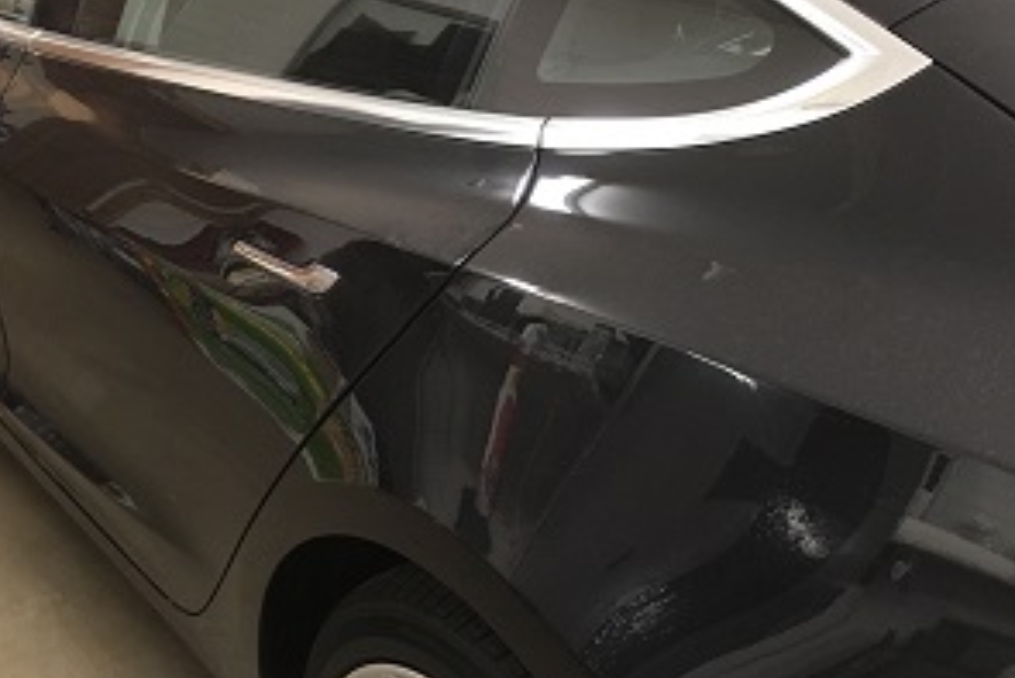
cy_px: 277
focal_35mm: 47
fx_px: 1326
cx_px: 581
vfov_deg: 28.6
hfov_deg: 41.8
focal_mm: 4.15
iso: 200
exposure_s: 1/24
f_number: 2.2
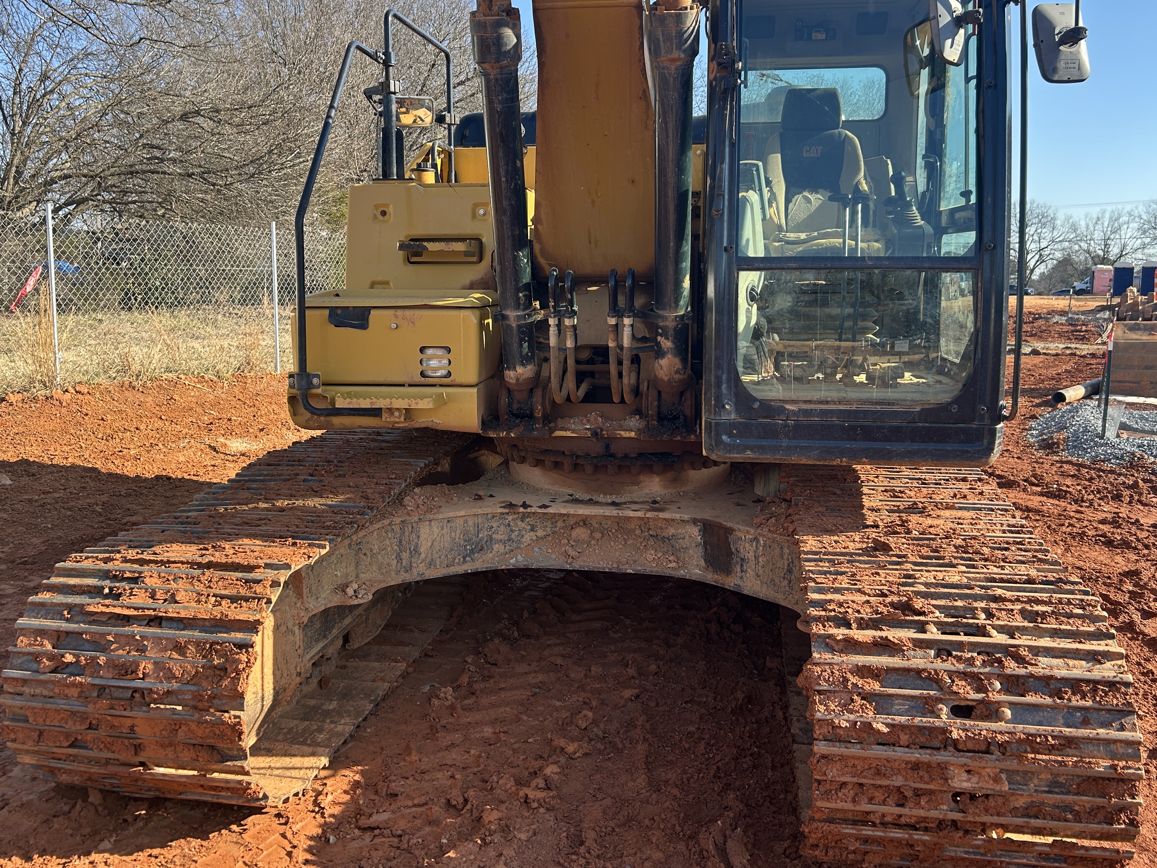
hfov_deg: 60.0
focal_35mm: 30
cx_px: 565
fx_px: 1003
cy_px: 384
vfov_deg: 46.7
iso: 50
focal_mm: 5.7
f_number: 1.5
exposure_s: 1/965
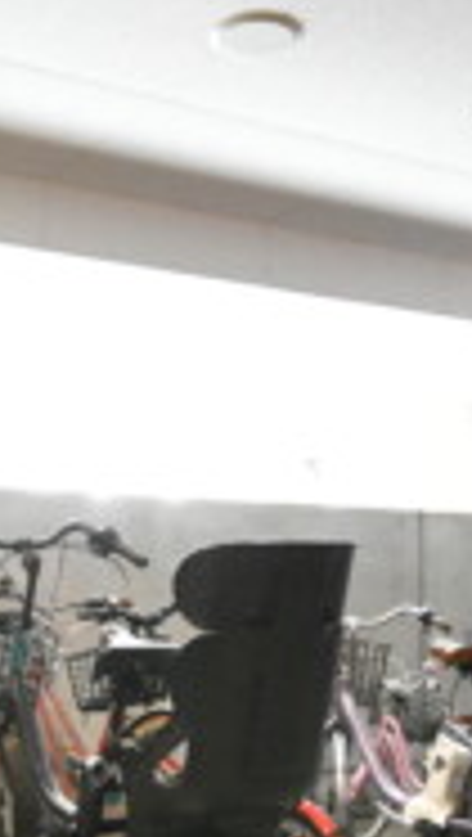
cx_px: 135
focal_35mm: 54
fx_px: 1198
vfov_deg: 37.5
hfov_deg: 22.1
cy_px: 632
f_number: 4
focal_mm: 10
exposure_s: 1/60
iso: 6400
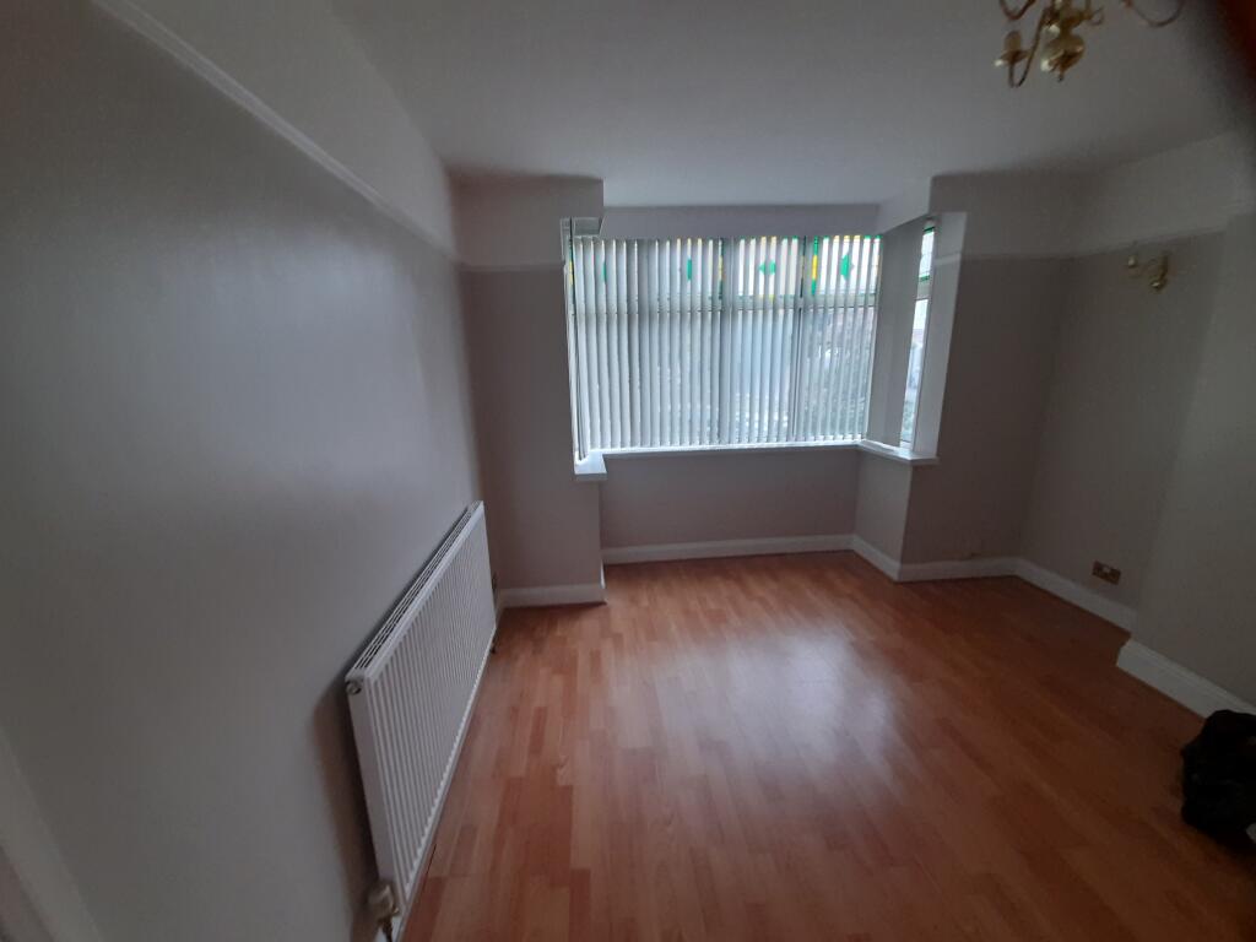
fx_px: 472
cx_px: 628
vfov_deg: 89.9
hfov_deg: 106.2
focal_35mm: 13
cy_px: 471
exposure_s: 1/33
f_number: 2.2
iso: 200
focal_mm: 1.42
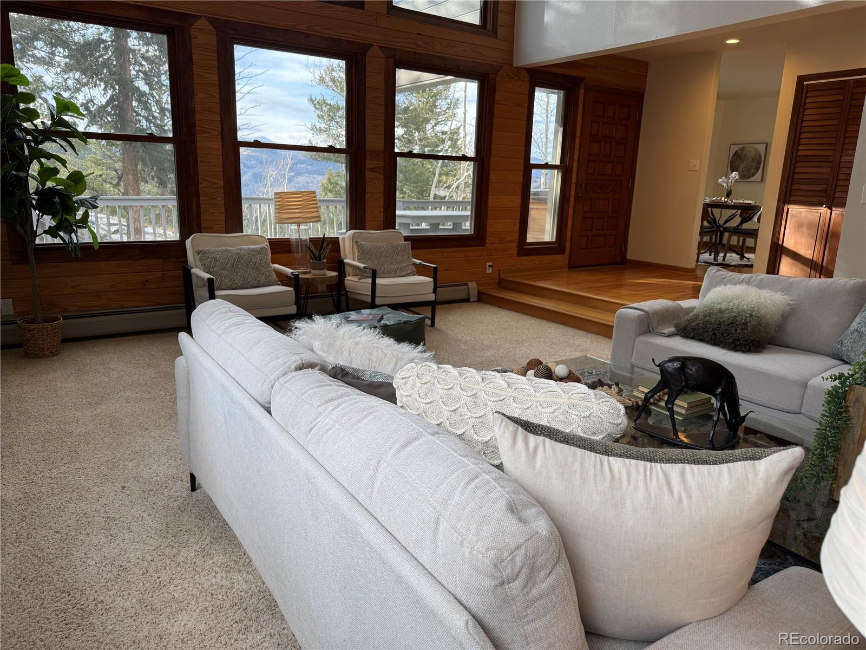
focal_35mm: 24
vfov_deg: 56.8
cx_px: 433
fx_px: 600
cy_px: 325
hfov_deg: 71.6
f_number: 1.78
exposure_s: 1/195
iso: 64
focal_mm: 6.76
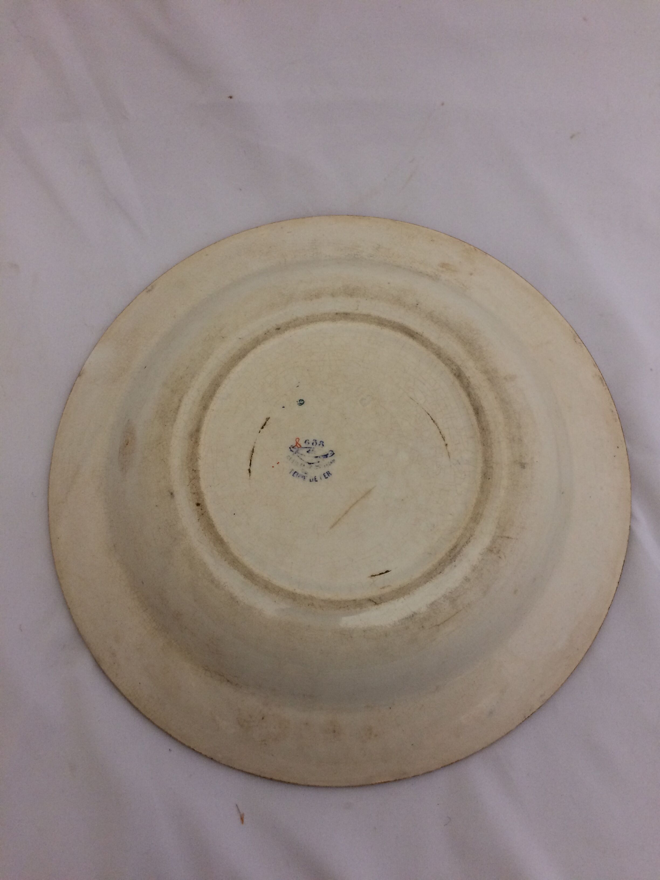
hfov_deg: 48.2
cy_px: 440
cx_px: 330
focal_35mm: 29
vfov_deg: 61.7
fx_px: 737
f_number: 2.2
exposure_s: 1/33
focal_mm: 4.15
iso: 80
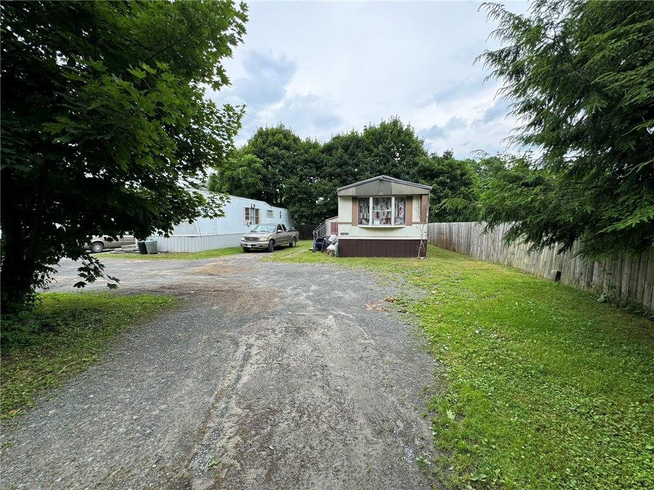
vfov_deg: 85.7
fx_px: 265
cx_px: 327
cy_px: 245
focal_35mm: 14
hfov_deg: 102.1
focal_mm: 2.22
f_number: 2.2
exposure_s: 1/373
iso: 40
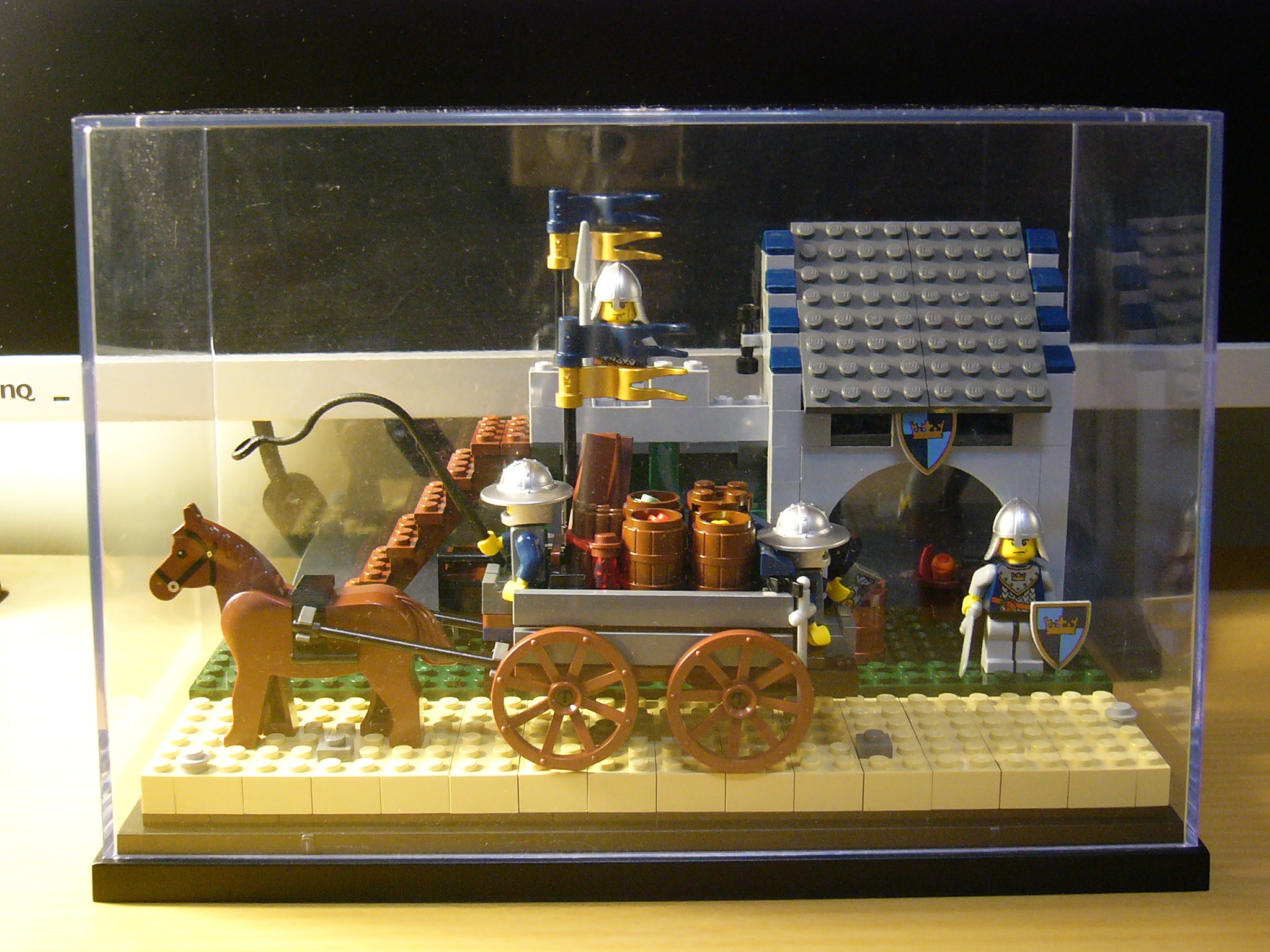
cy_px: 476
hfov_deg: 41.2
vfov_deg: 31.5
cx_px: 635
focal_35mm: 46
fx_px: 1688
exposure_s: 1/10
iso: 200
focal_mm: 7.6
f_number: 3.2
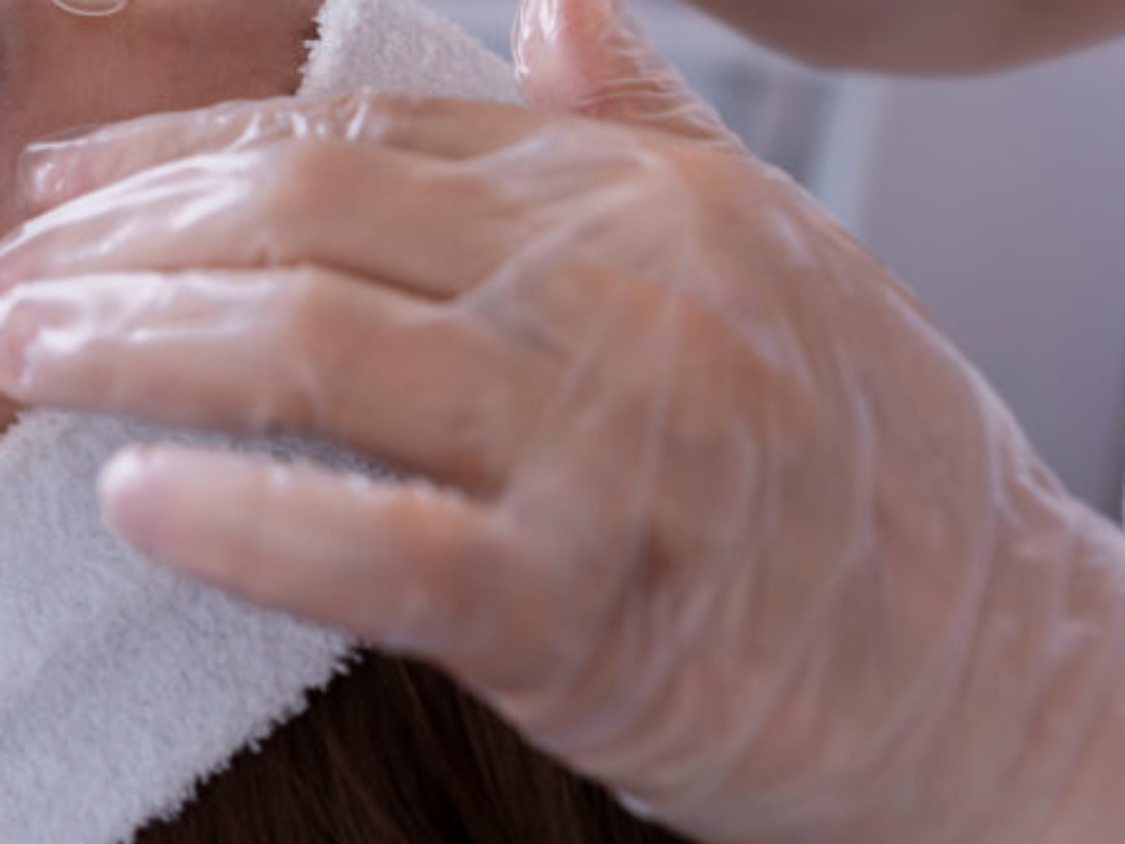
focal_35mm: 115
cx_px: -73
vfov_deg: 12.8
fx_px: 3738
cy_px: 48
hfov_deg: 16.6
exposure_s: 1/125
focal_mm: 52
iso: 100
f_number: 3.5
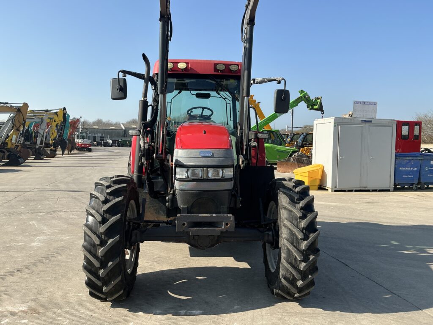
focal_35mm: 28
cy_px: 162
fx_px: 350
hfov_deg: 63.4
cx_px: 216
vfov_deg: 49.7
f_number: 1.8
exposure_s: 1/1342
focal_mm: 3
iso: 25
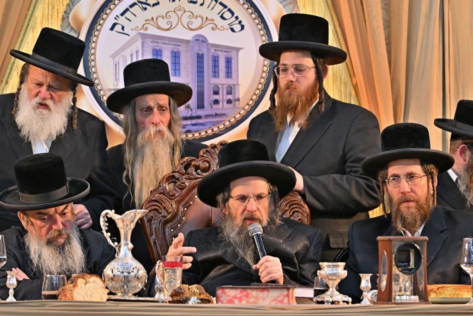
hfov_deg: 10.2
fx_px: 2654
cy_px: 158
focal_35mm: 202
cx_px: 236
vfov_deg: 6.8
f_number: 2.8
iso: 500
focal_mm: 135
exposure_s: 1/250
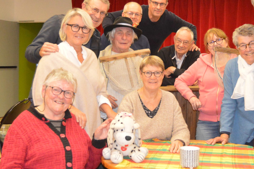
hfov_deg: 31.3
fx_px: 451
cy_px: 85
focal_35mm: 64
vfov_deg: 21.2
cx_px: 159
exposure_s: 1/60
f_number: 3.8
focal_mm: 24
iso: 3200
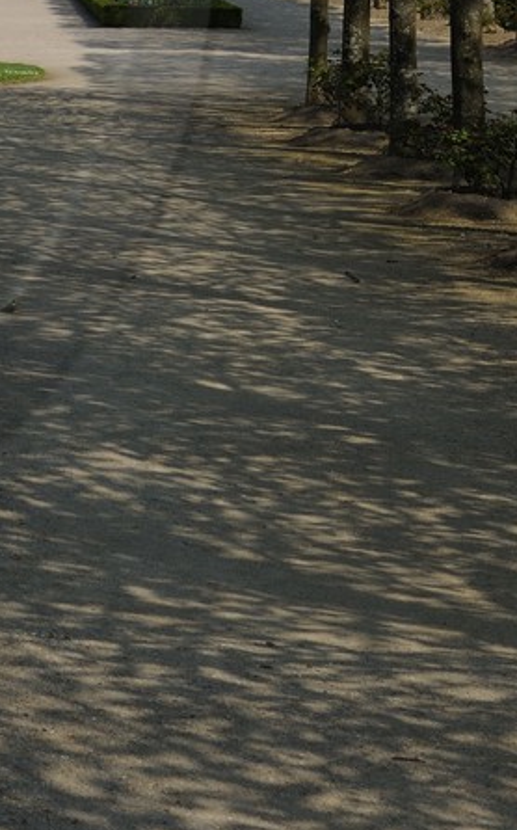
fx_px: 3637
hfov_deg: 7.8
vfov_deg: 12.8
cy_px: -102
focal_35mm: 161
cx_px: -550
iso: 100
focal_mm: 44
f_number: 10
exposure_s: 1/125
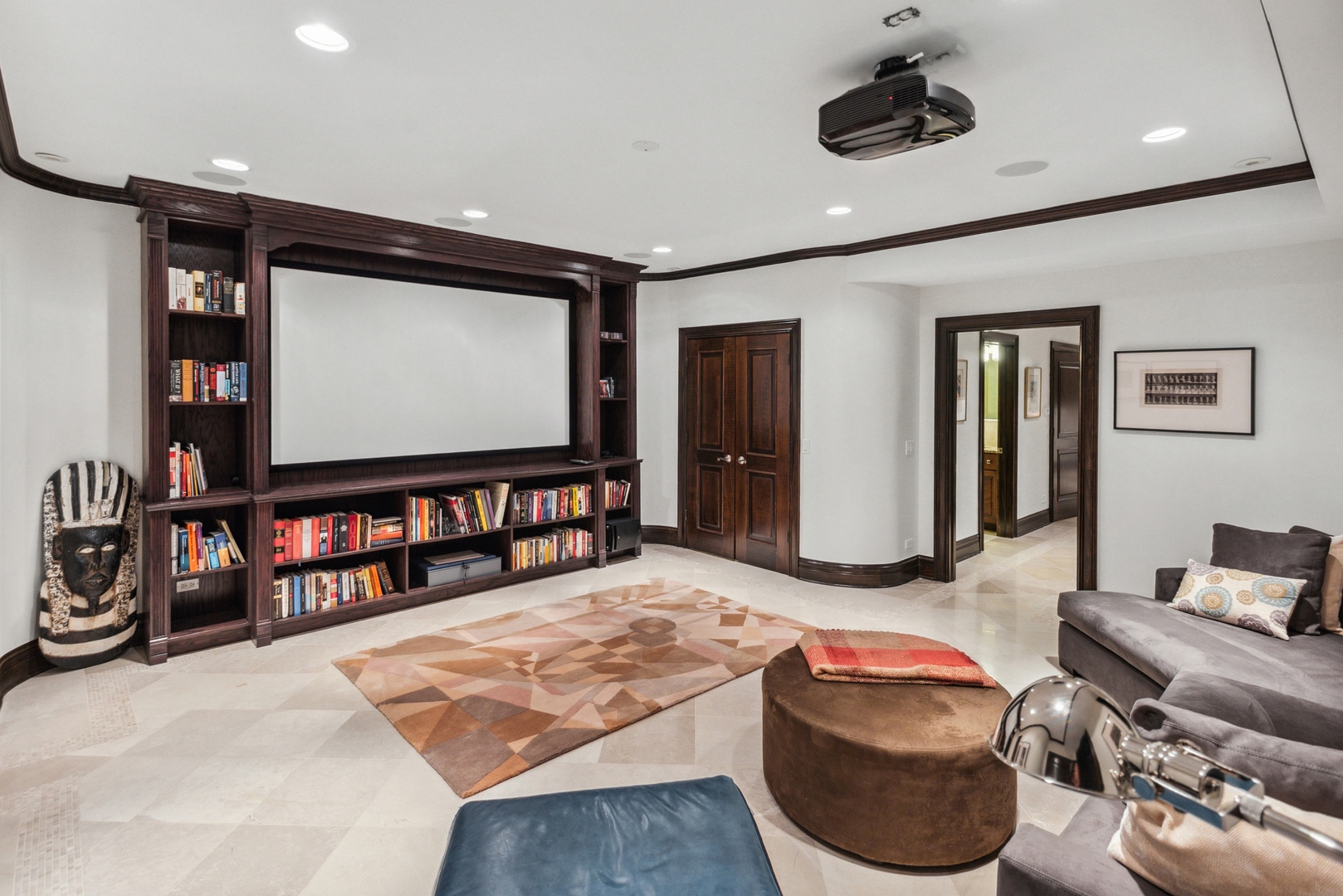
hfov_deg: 93.3
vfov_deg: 70.5
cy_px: 448
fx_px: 634
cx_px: 672
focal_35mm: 17
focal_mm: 17
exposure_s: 1/60
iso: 2000
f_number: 8
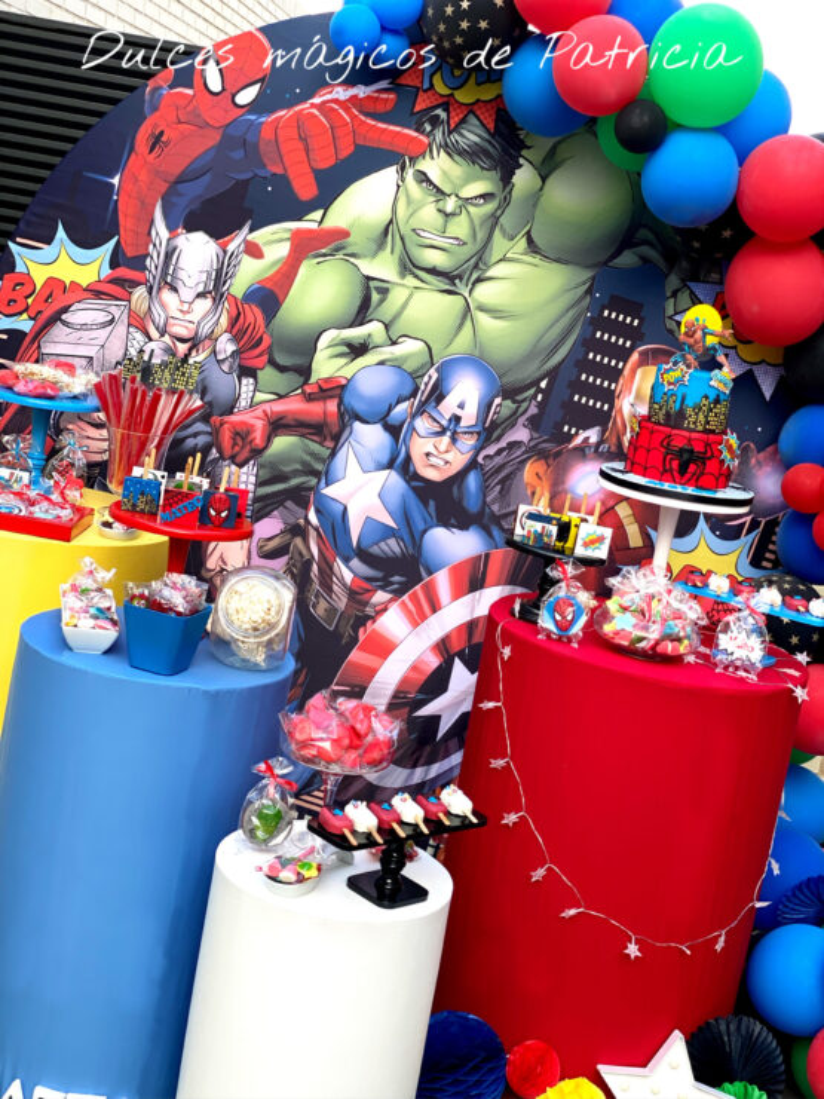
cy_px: 550
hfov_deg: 28.0
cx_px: 412
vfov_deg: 36.8
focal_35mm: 52
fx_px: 1650
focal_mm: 6
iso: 32
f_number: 2
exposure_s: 1/122
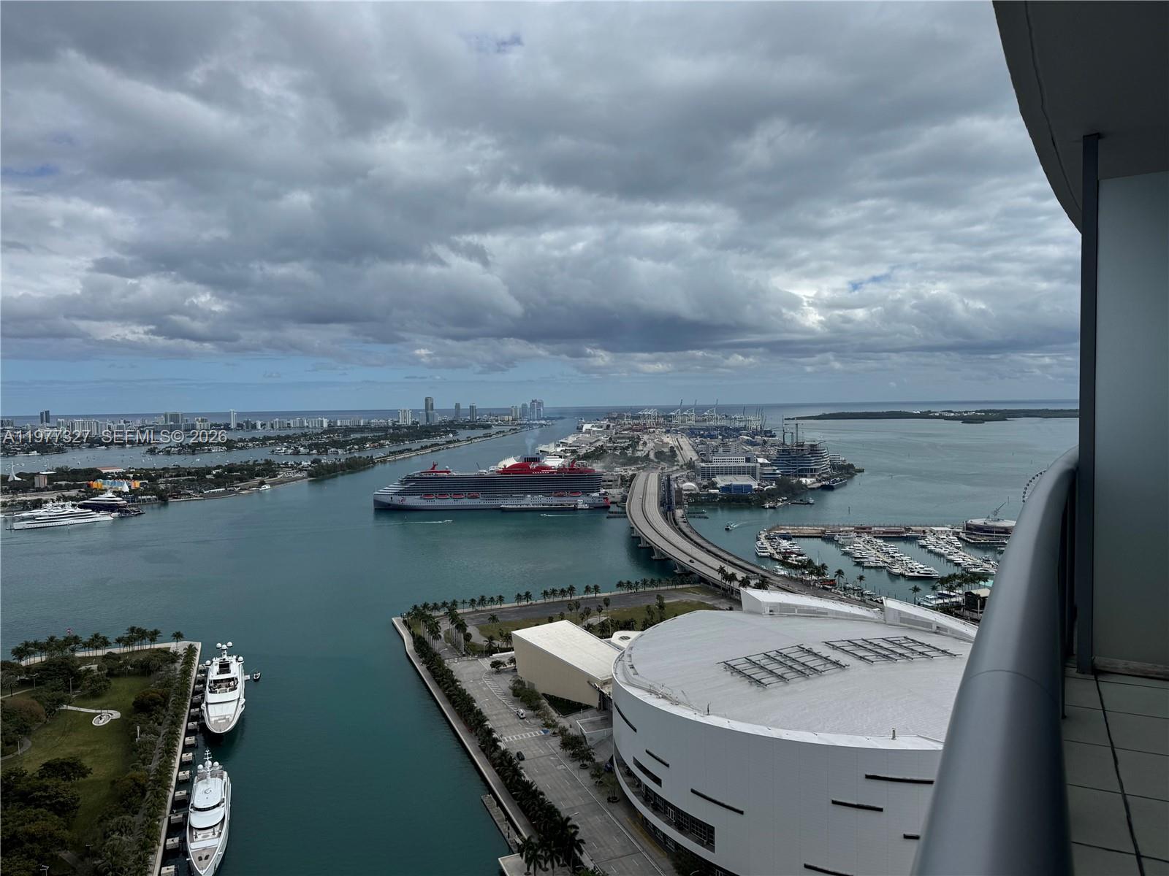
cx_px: 584
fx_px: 810
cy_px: 438
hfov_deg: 71.6
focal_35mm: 24
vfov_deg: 56.8
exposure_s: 1/9009
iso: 80
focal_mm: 6.76
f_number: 1.78
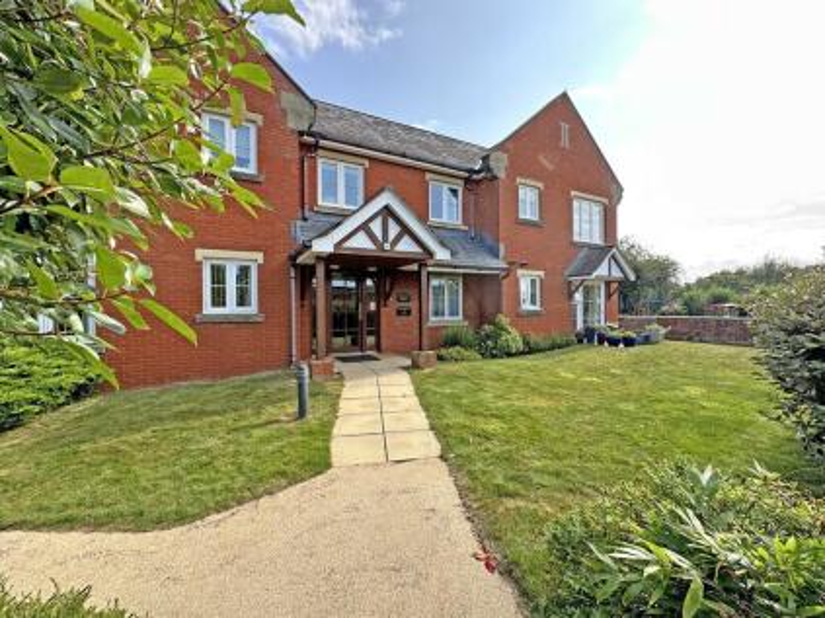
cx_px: 412
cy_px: 309
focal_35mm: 14
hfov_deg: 102.1
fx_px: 334
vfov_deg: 85.6
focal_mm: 2.22
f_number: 2.2
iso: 40
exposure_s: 1/491
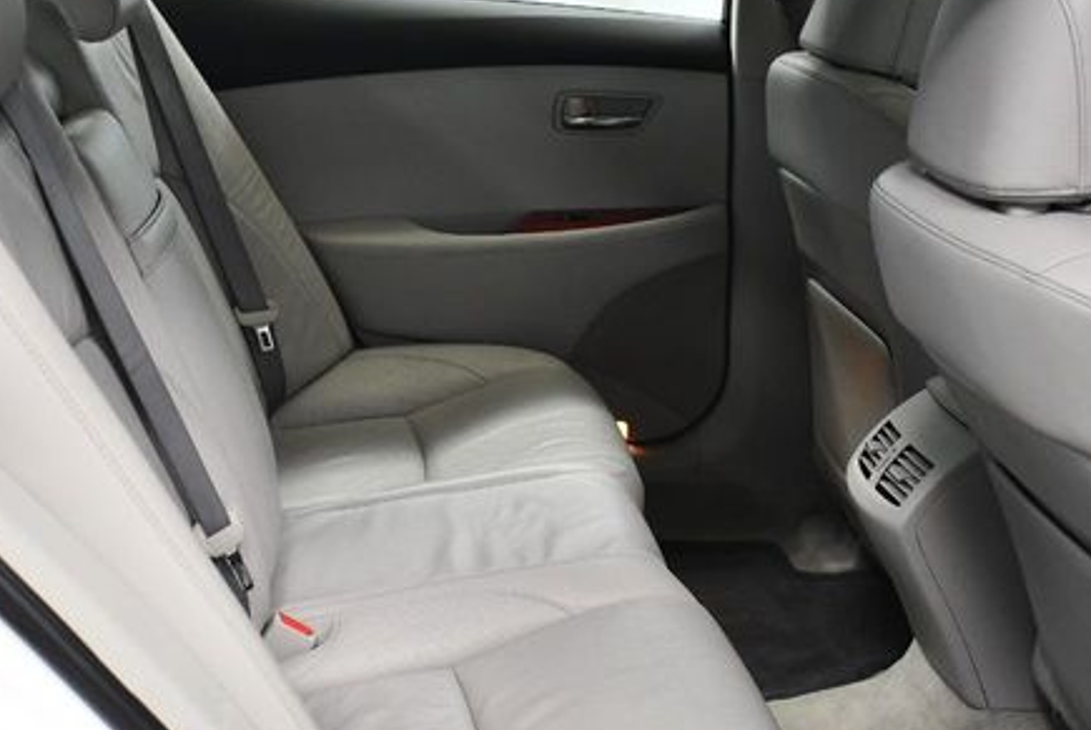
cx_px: 484
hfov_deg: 37.4
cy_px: 463
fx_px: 1608
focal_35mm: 53
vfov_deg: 25.5
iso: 1800
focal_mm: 18
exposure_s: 1/125
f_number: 3.5
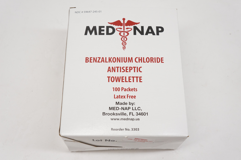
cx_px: 120
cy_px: 80
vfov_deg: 30.8
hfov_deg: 45.0
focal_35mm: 44
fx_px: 291
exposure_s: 1/125
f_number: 7.1
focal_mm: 29
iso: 800
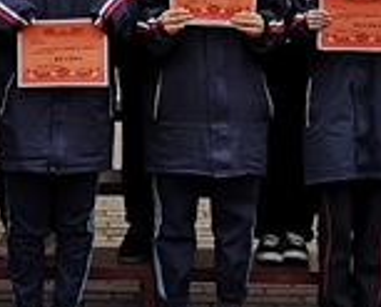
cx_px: 125
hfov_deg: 14.9
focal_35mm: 129
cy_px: -251
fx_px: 1457
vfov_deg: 11.2
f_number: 1.8
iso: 50
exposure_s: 1/646
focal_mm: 3.95
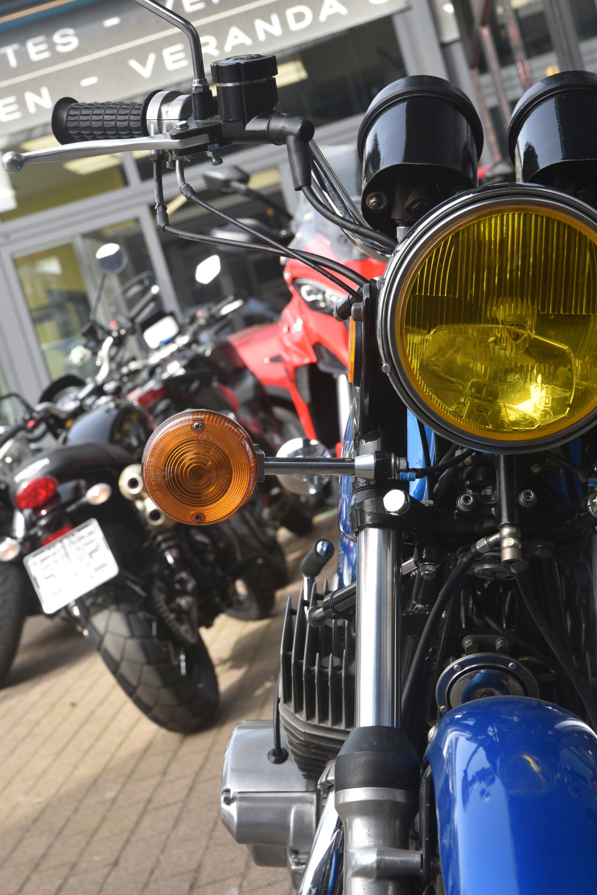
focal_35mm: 70
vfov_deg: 28.8
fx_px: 1739
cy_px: 448
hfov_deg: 19.5
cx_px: 298
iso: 2000
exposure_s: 1/500
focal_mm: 70
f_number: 11
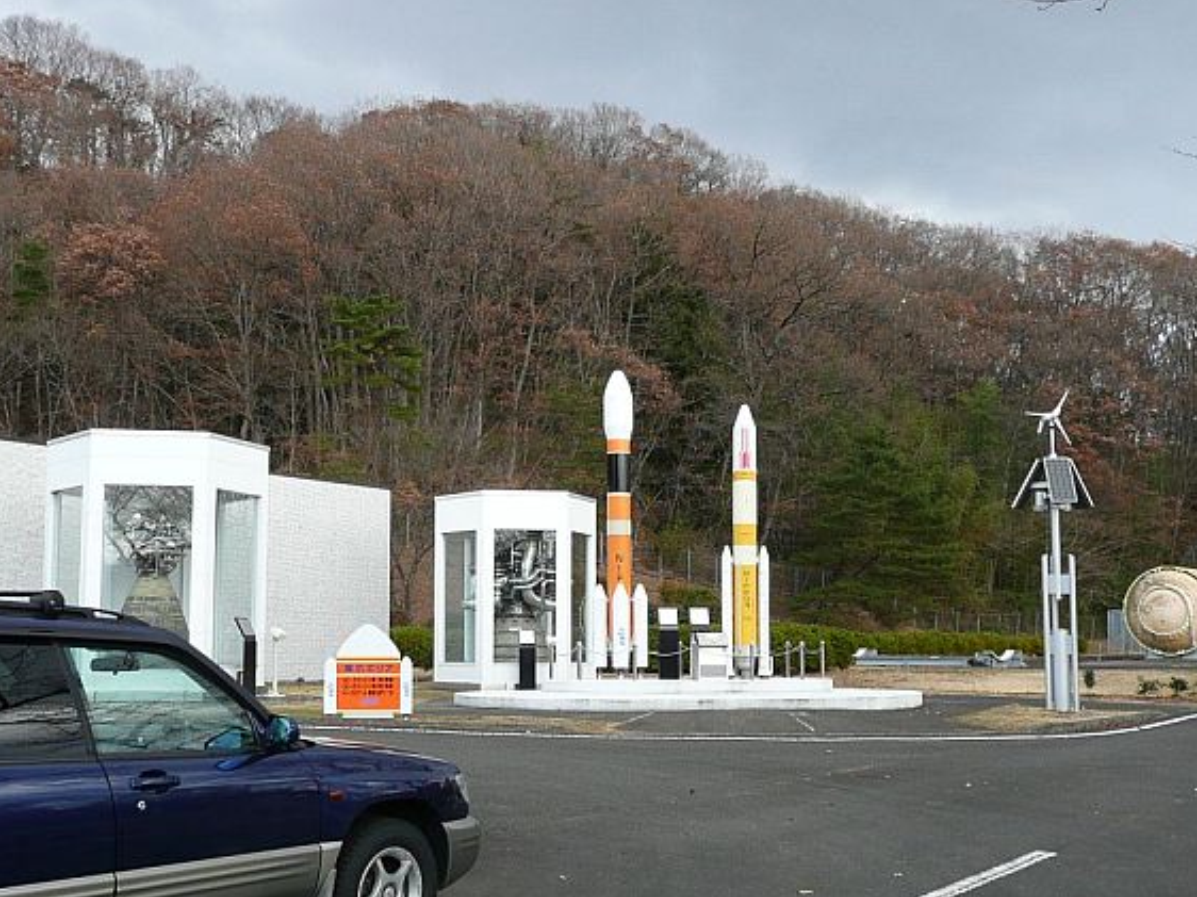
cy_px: 494
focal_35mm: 41
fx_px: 1417
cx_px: 592
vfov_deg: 35.1
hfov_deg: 45.8
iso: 100
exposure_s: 1/200
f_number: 3.4
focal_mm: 4.9
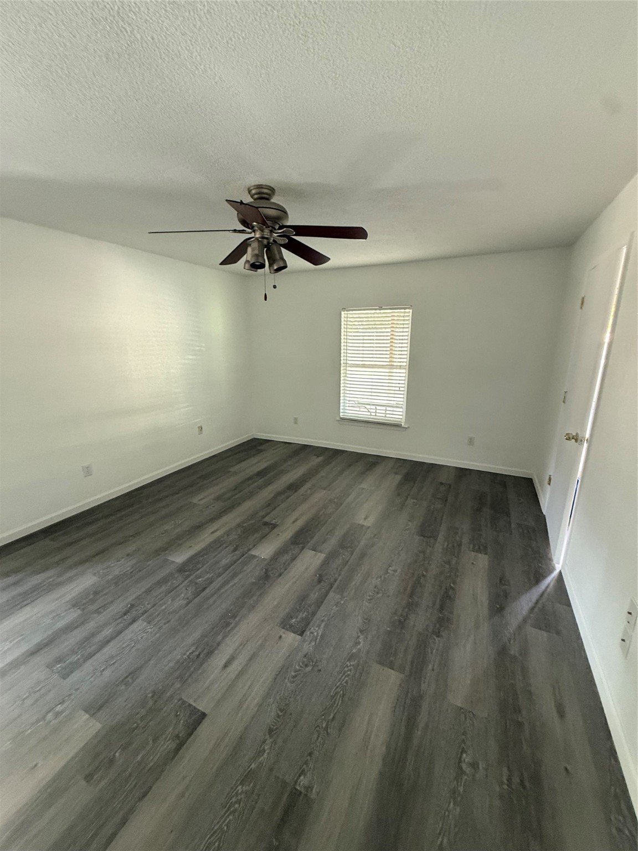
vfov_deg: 102.1
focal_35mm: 14
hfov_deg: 85.7
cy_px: 426
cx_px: 319
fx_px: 344
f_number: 2.2
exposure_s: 1/60
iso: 500
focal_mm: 2.22
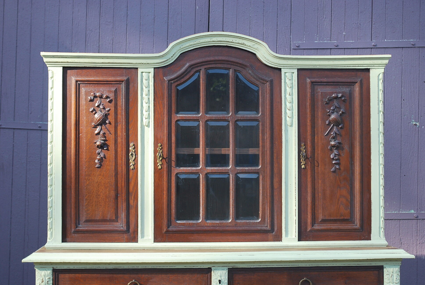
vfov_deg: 19.8
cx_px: 212
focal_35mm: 69
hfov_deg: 29.2
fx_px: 816
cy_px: 142
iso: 200
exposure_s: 1/125
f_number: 5.6
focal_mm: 46
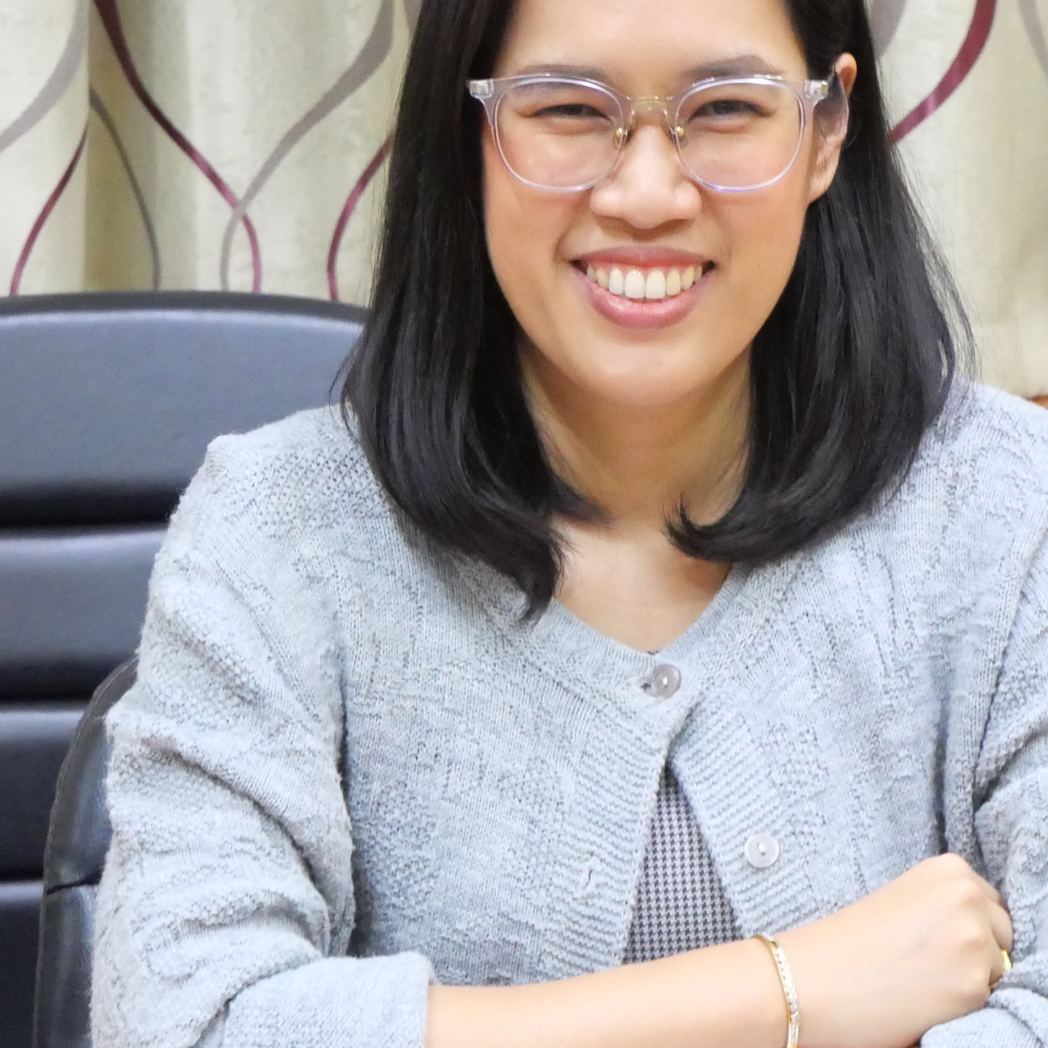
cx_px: 624
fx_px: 7673
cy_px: 471
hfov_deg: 7.8
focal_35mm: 224
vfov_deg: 7.8
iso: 3200
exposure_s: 1/13
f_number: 7.1
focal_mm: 50
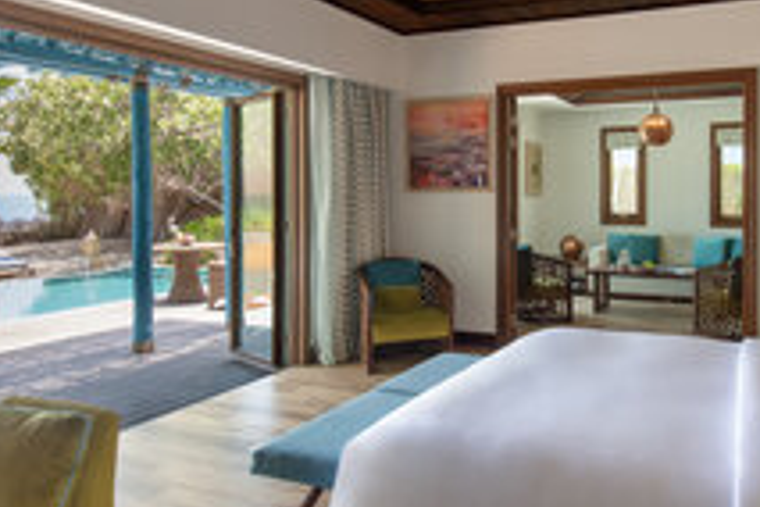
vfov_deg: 43.2
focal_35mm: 30
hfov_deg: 60.6
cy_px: 184
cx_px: 500
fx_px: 633
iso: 31
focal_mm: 16
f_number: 11
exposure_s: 2.5
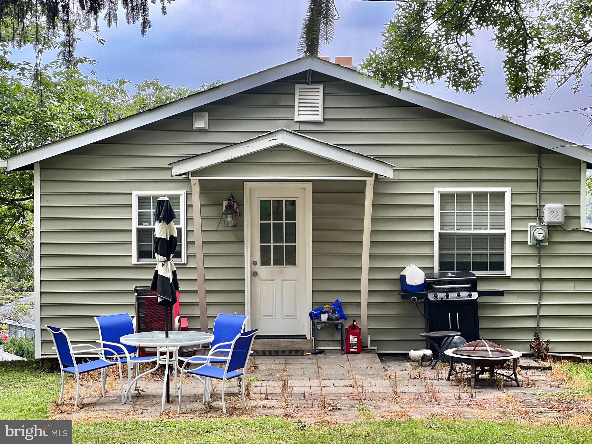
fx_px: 1317
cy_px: 222
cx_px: 296
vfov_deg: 19.1
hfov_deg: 25.3
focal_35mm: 77
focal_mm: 9
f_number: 2.8
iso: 64
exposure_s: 1/121
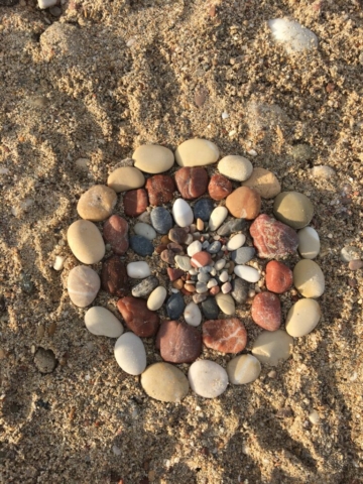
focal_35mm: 29
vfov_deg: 61.7
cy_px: 242
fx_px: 405
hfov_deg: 48.2
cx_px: 182
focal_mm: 4.15
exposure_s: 1/680
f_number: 2.2
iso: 25
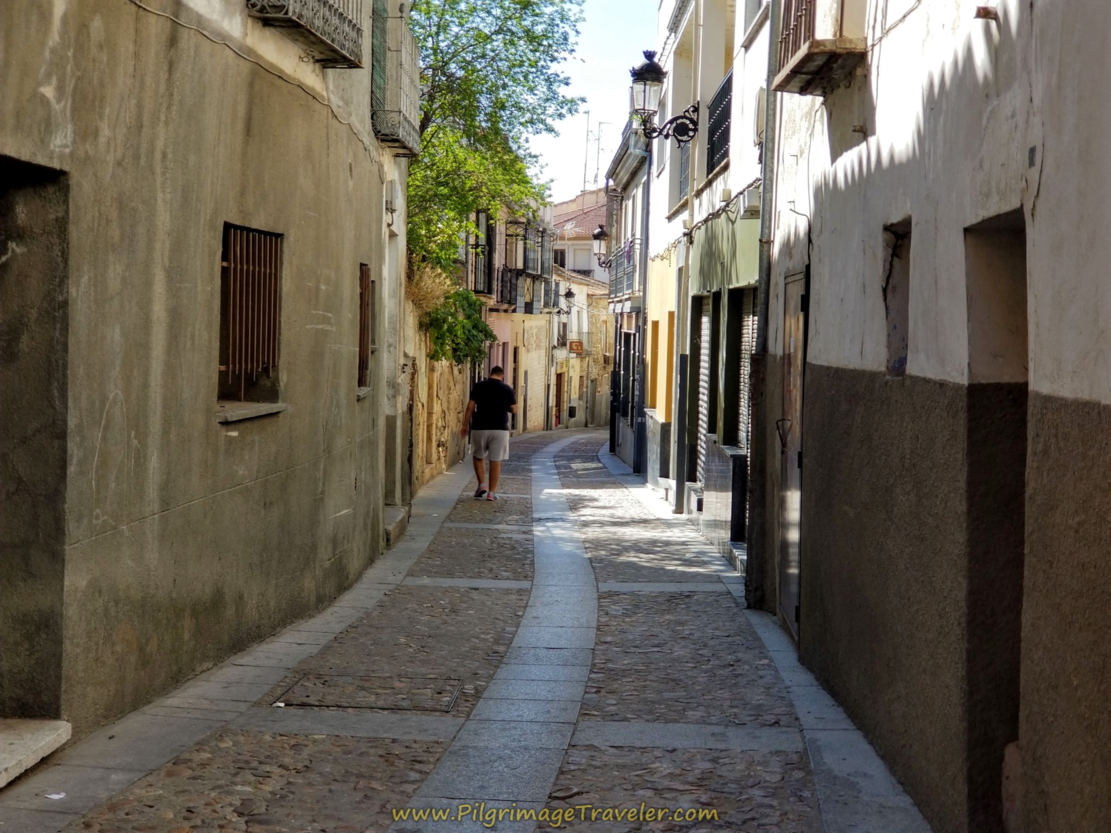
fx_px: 1669
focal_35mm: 52
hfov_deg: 36.8
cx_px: 556
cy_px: 416
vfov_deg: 28.0
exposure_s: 1/375
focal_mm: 6
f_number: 2.4
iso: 25
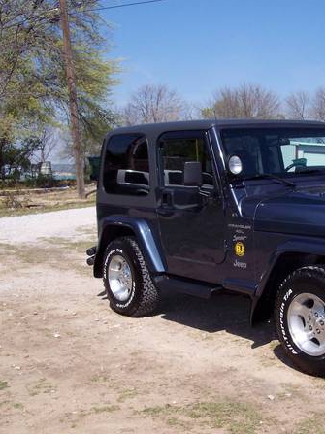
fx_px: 639
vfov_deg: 37.5
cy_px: 217
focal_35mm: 51
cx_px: 289
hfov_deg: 27.6
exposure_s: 1/1000
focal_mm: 8
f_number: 4.8
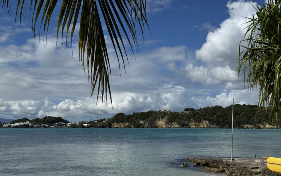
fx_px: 390
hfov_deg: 39.6
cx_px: 140
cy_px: 105
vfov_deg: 25.3
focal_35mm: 51
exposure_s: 1/10526
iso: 64
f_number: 1.78
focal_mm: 6.76
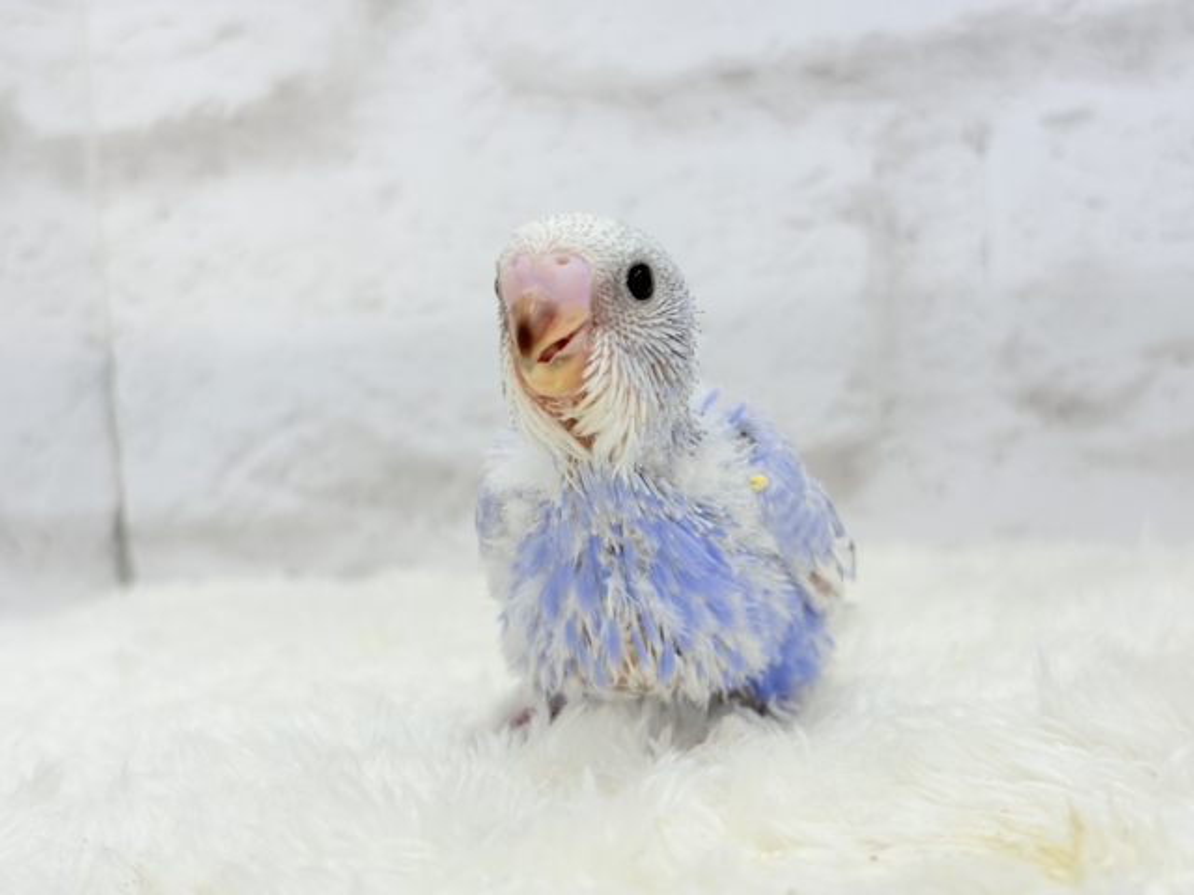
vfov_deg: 28.0
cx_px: 597
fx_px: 1794
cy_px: 448
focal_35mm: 52
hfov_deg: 36.8
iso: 32
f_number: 1.6
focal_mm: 5.96
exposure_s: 1/50
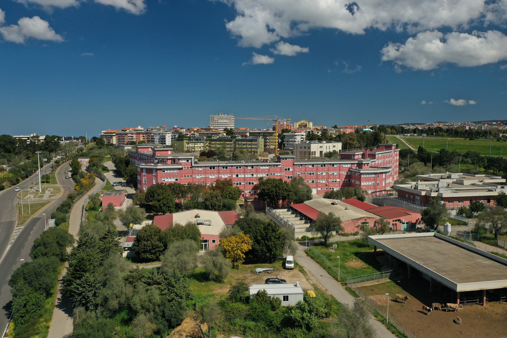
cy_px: 169
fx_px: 394
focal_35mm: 28
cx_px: 254
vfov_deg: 46.4
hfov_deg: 65.5
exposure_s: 1/240
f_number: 5
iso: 100
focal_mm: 10.26
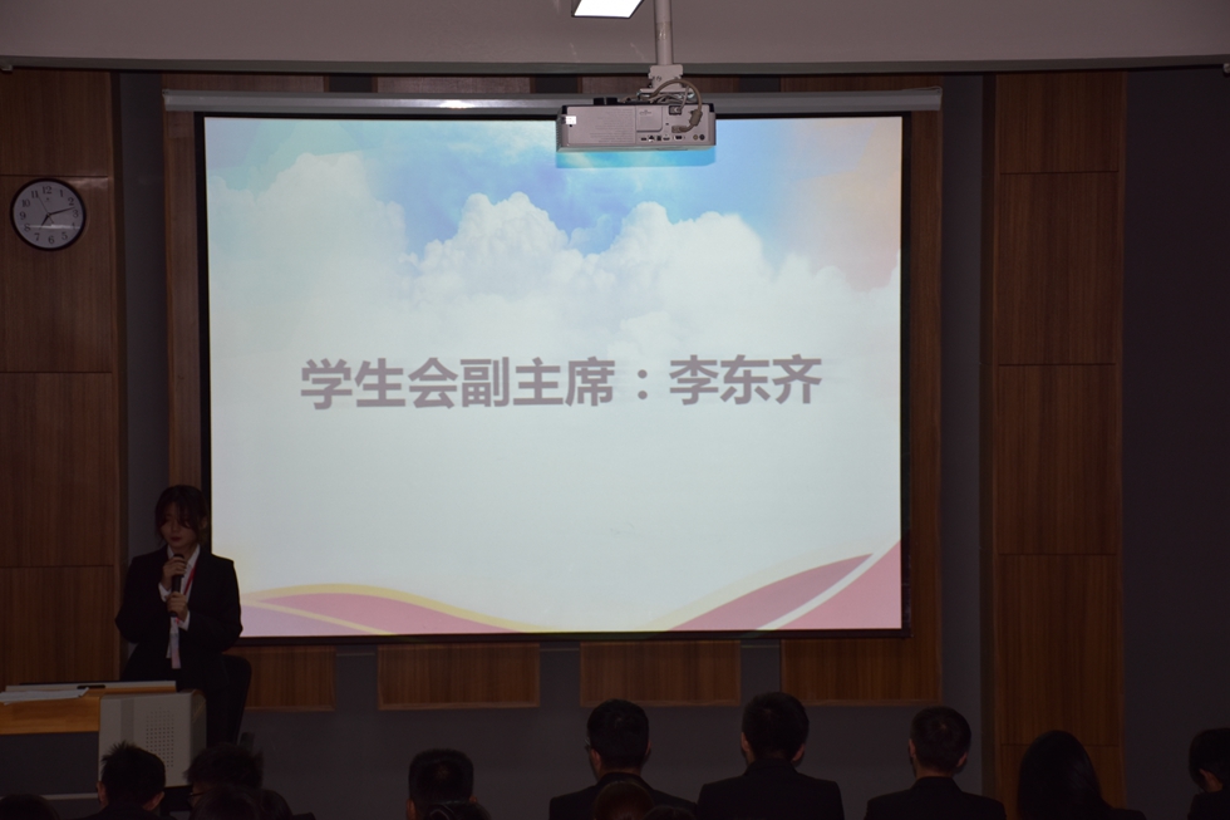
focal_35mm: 90
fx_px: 3074
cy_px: 410
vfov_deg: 15.2
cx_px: 615
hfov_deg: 22.6
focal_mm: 60
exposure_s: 1/60
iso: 250
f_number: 5
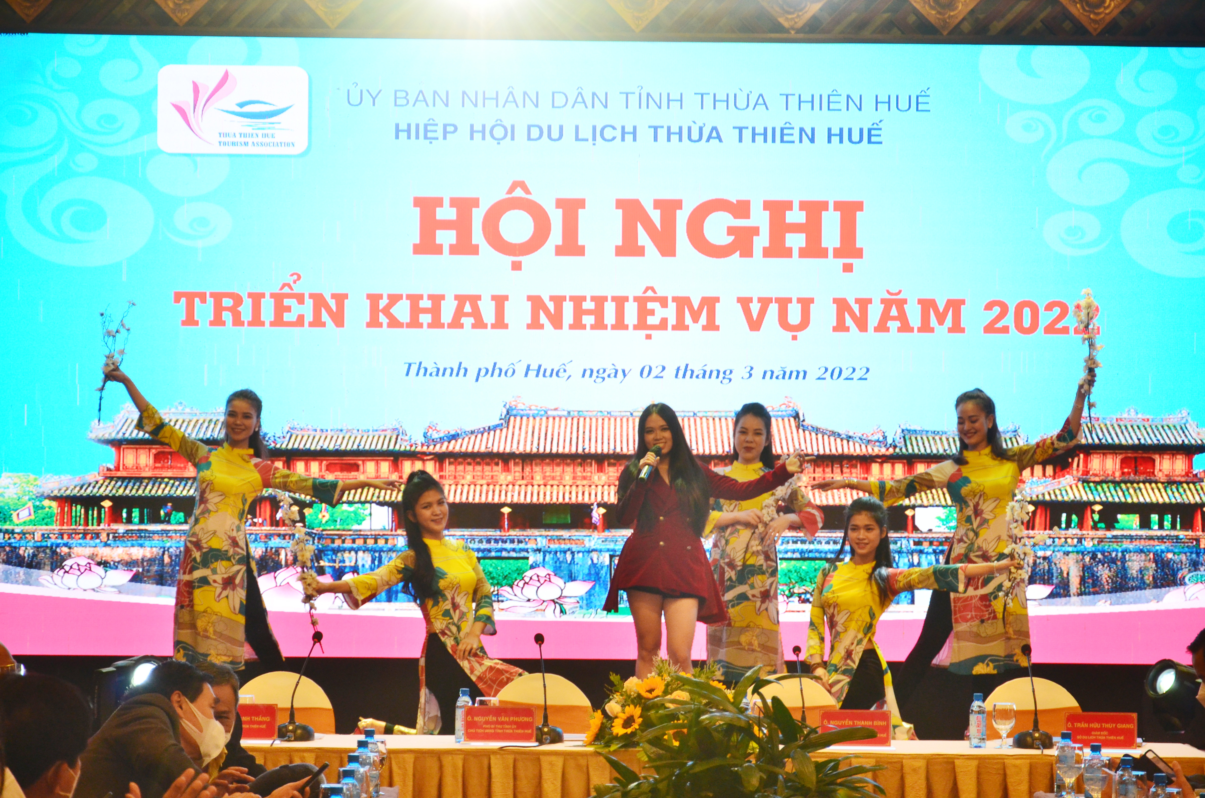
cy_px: 399
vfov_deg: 10.7
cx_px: 602
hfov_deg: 16.1
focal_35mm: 128
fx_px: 4259
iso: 1000
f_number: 5.6
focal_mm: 85
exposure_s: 1/125
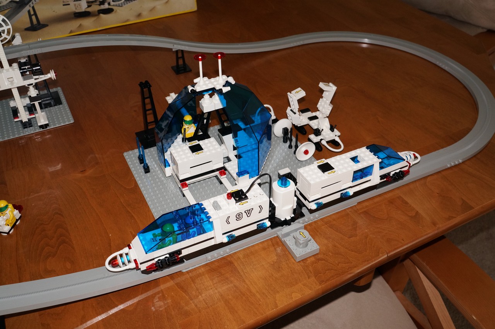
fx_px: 453
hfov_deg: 57.3
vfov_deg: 39.9
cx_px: 248
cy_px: 164
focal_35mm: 33
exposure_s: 1/60
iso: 800
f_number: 8
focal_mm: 22
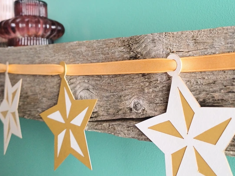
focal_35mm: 41
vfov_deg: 34.6
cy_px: 51
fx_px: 278
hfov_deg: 45.6
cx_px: 137
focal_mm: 4.65
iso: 125
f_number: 1.8
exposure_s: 1/50
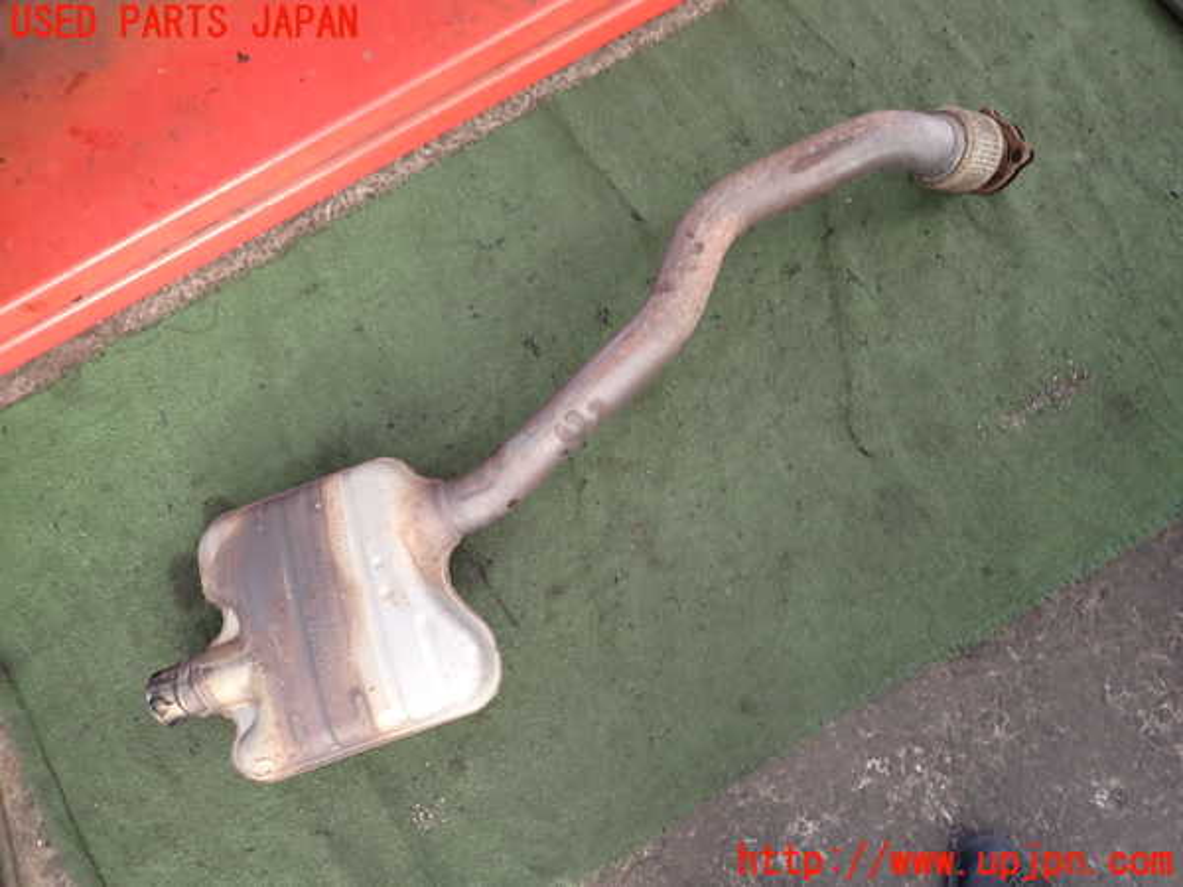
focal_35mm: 25
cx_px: 592
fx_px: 854
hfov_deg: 69.4
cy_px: 444
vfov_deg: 54.9
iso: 200
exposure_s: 1/60
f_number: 2
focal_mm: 4.5
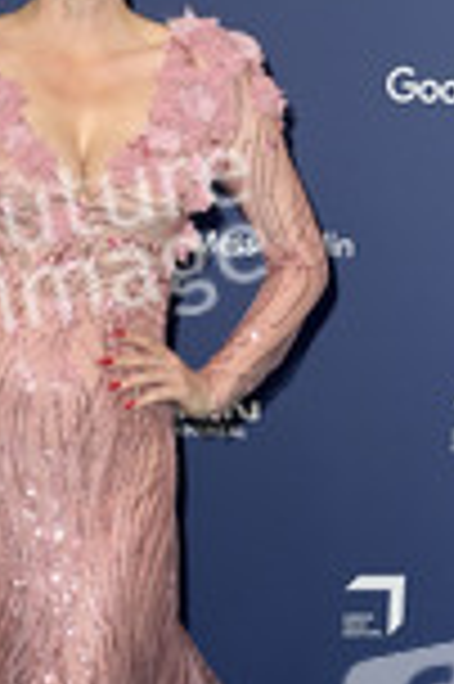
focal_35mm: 121
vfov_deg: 16.9
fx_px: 2294
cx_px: 166
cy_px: 482
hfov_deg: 11.3
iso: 800
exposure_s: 1/250
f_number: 6.3
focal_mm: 46
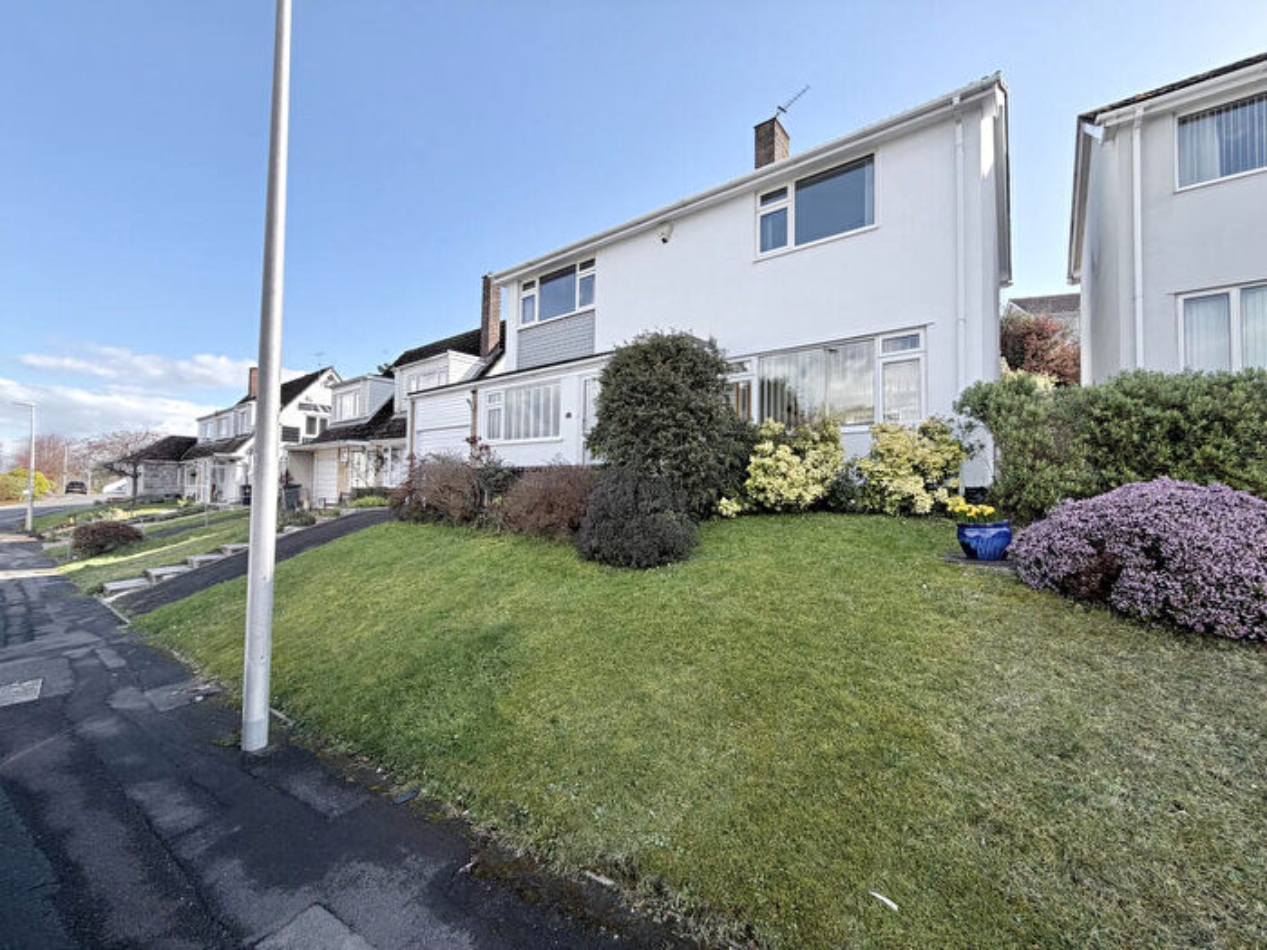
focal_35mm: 14
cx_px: 634
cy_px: 475
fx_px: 512
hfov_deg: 102.1
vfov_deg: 85.7
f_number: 2.2
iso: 40
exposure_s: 1/709
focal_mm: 2.22
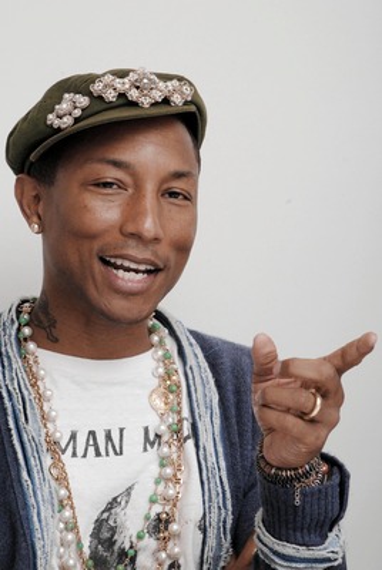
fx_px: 2855
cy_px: 285
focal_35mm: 180
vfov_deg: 11.4
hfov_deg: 7.7
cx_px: 191
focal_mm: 120
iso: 800
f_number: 13
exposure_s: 1/160
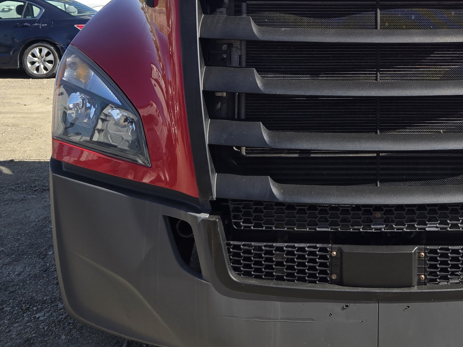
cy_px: 16
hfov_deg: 35.0
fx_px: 709
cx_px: 370
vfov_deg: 26.3
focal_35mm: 53
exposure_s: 1/1148
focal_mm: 5.4
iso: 25
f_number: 1.8
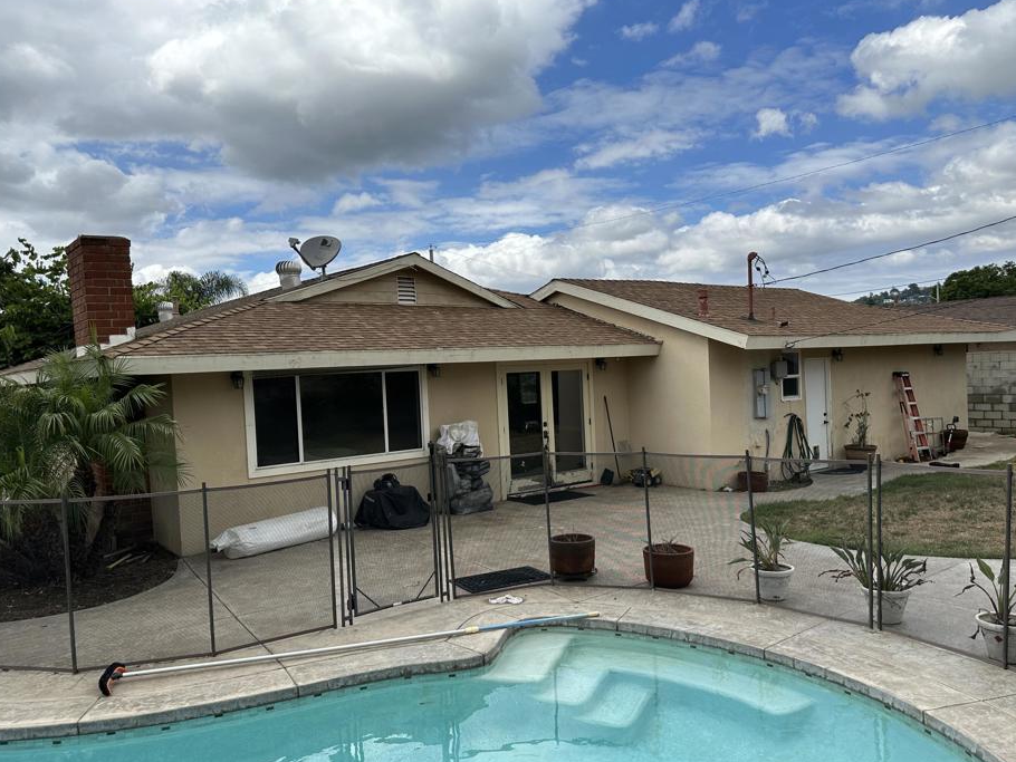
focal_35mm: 27
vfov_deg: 51.4
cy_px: 398
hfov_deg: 65.3
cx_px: 525
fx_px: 793
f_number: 1.78
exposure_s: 1/5263
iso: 80
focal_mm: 6.86
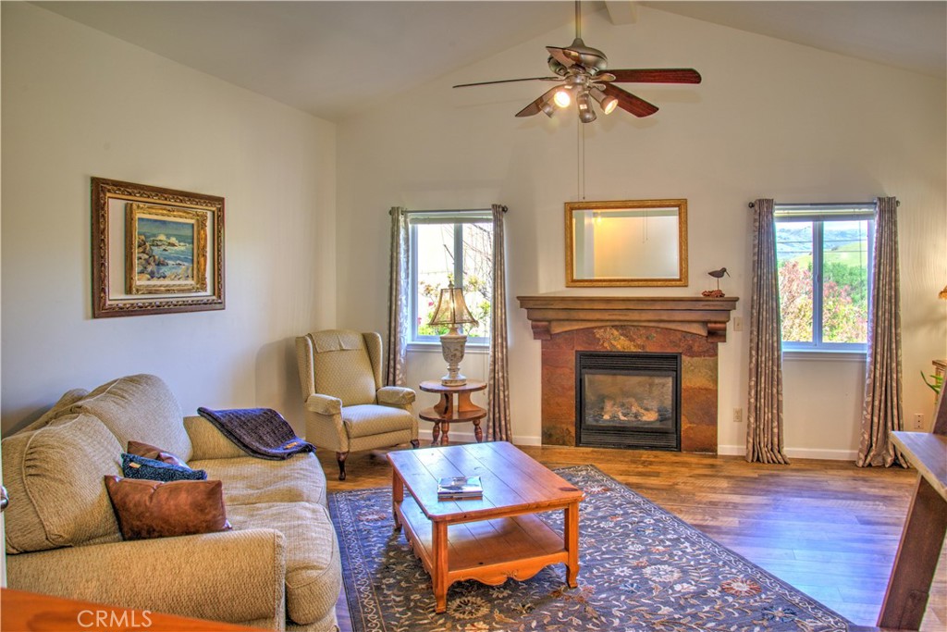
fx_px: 631
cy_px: 316
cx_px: 474
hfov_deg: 73.7
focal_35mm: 24
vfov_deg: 53.1
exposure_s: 1/10
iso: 200
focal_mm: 24
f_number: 9
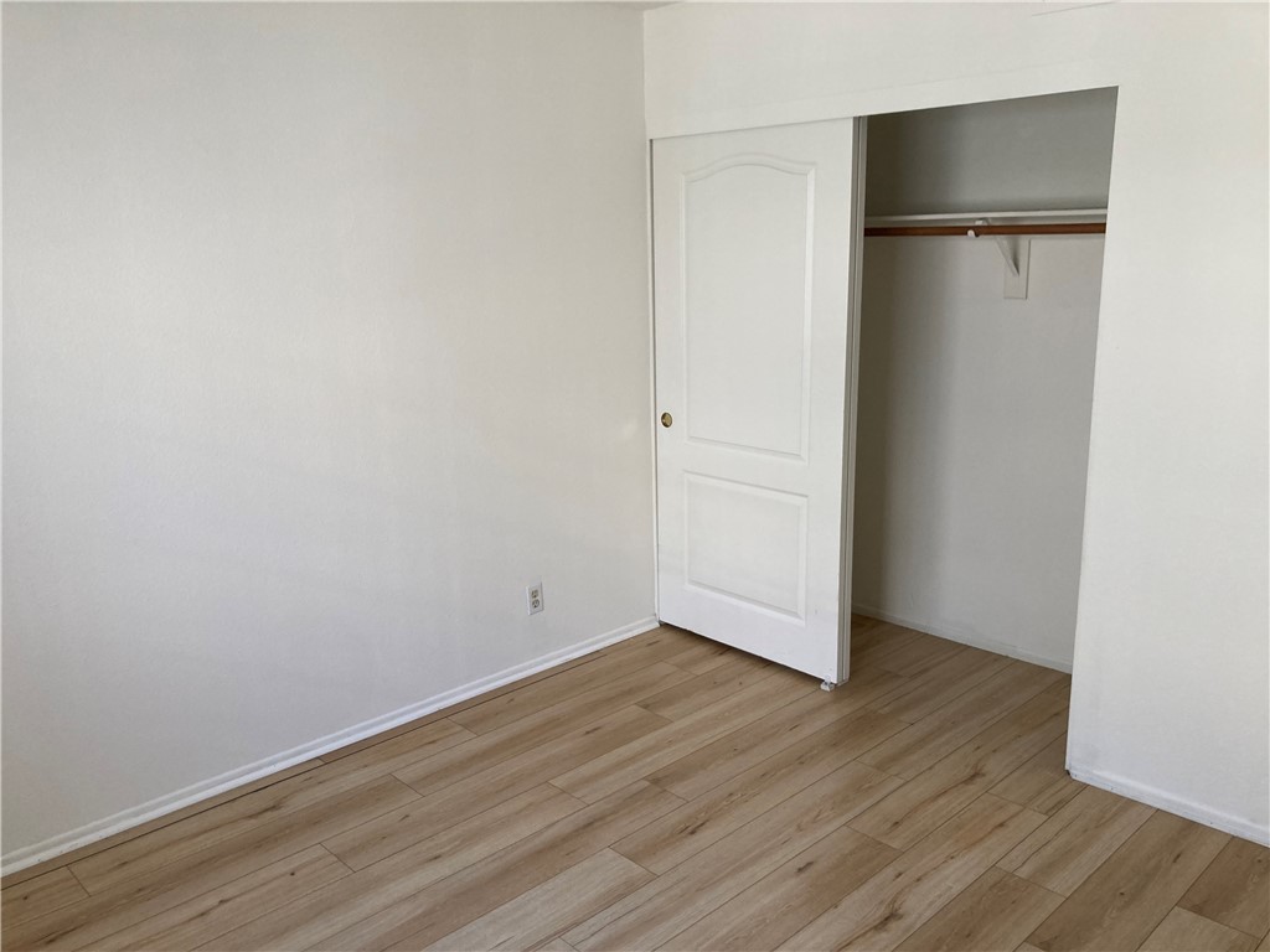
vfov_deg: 49.7
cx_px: 635
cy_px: 476
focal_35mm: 28
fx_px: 1027
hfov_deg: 63.4
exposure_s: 1/120
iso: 80
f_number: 1.8
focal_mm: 3.99
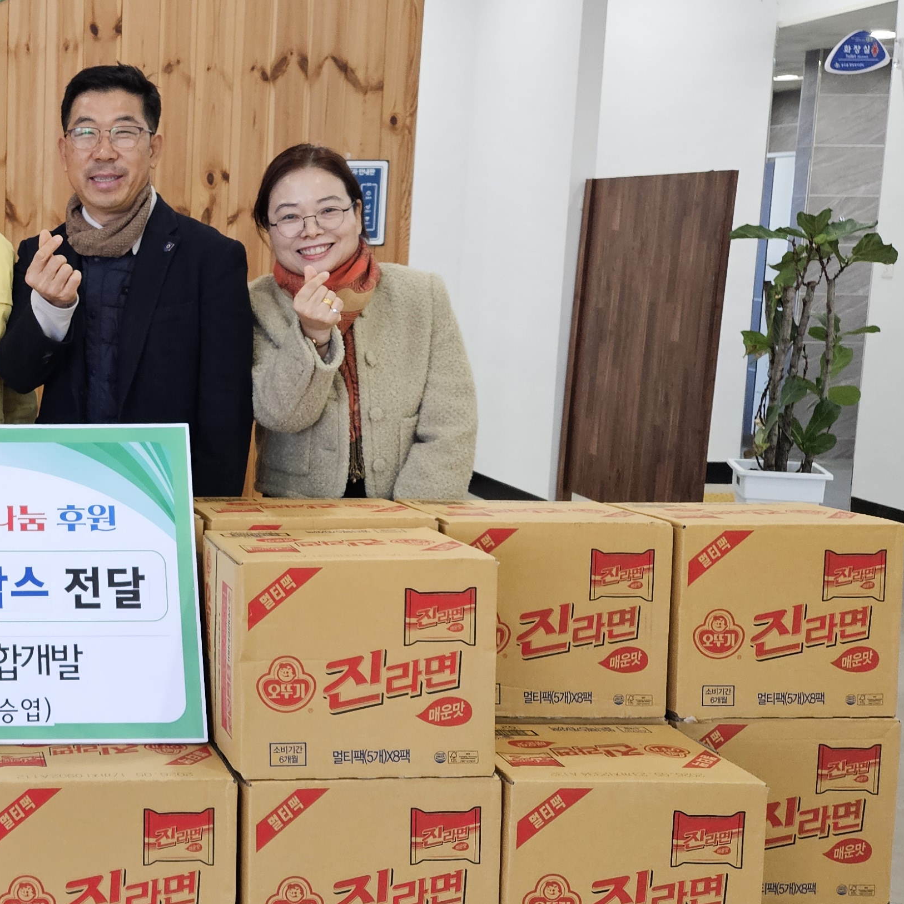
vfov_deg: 34.0
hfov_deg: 30.9
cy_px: 398
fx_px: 1477
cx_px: -51
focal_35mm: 50
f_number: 1.8
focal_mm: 5.4
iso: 160
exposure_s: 1/120
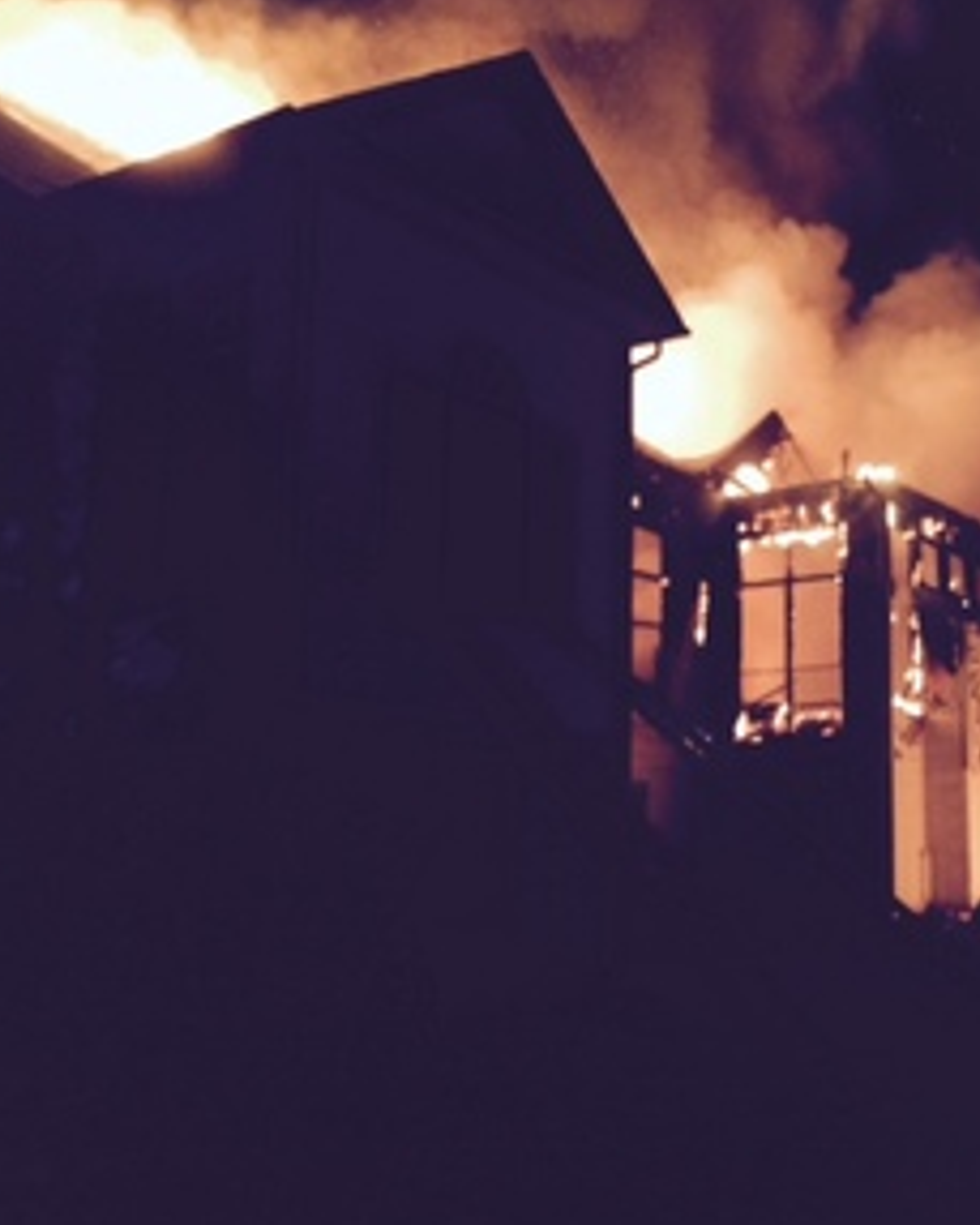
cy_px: 615
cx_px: 706
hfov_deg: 37.5
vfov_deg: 46.8
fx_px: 1413
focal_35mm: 39
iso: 160
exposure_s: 1/30
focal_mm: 4.15
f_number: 2.2
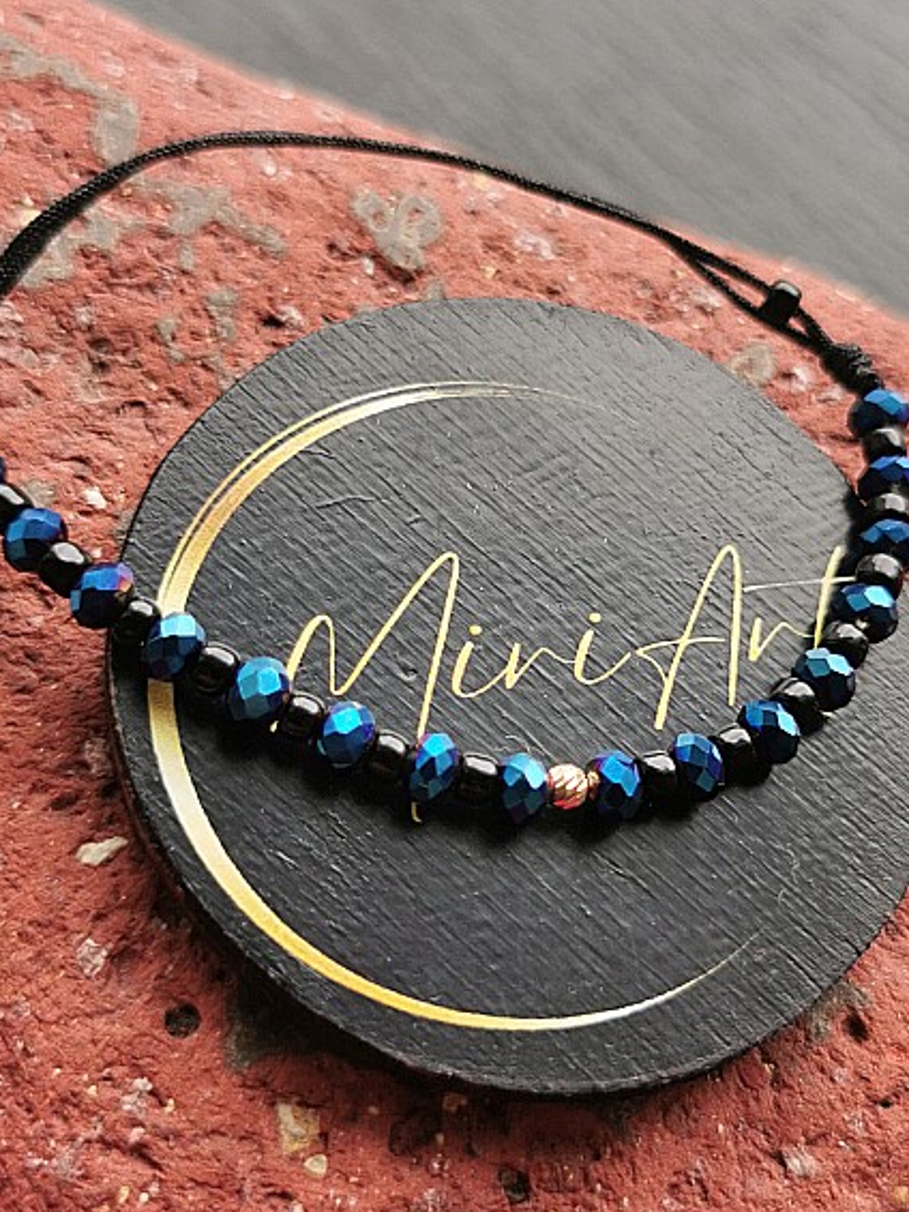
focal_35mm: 52
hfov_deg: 28.0
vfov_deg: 36.8
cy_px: 564
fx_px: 1820
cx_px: 443
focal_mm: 5.56
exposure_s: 1/142
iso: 50
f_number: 1.6
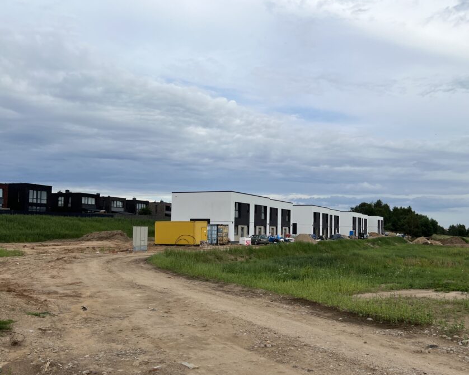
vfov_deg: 47.0
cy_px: 210
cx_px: 269
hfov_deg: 56.9
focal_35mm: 31
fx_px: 430
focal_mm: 5.7
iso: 50
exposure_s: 1/3356
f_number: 1.5
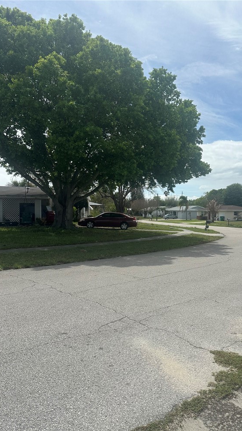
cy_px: 222
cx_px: 162
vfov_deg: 69.8
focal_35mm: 27
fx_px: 308
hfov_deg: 42.3
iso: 80
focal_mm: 6.86
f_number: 1.78
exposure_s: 1/9709
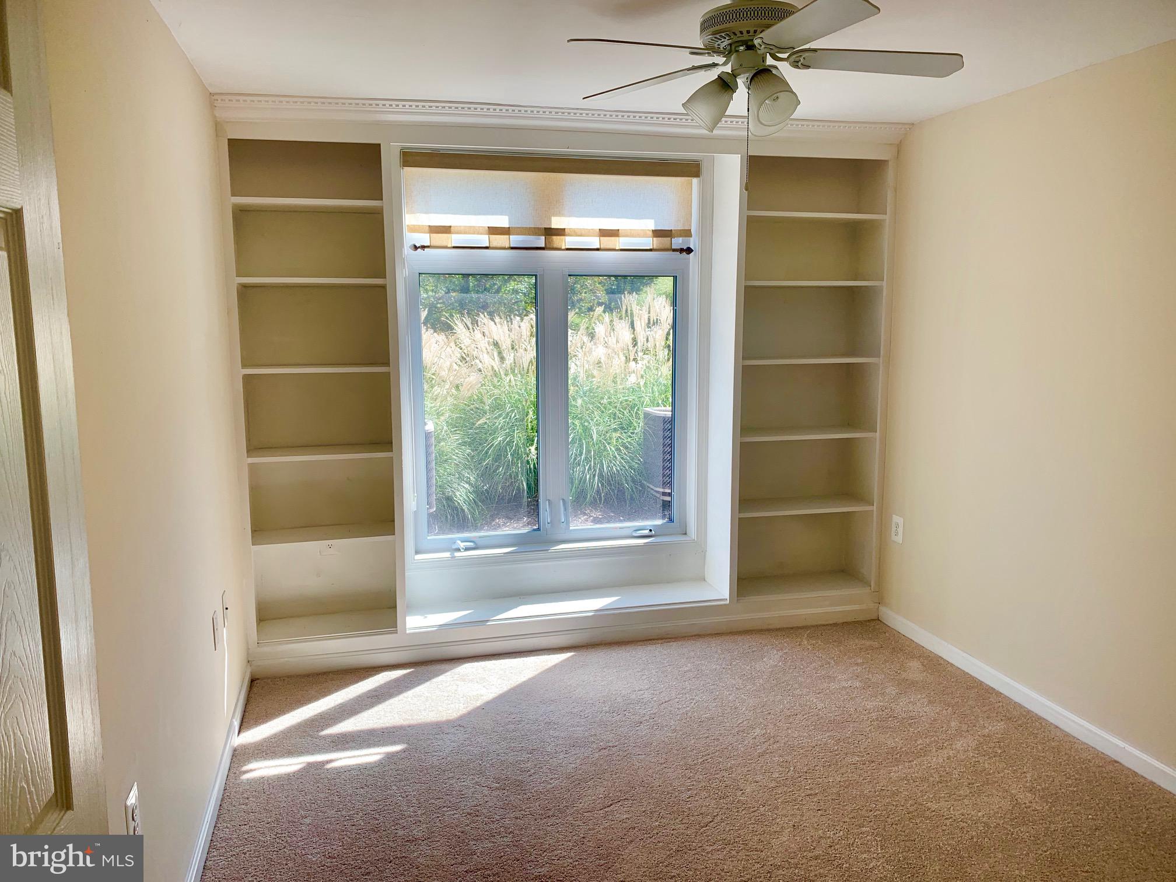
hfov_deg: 67.3
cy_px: 441
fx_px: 883
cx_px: 588
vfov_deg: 53.1
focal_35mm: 26
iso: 25
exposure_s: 1/140
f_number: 1.8
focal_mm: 4.25
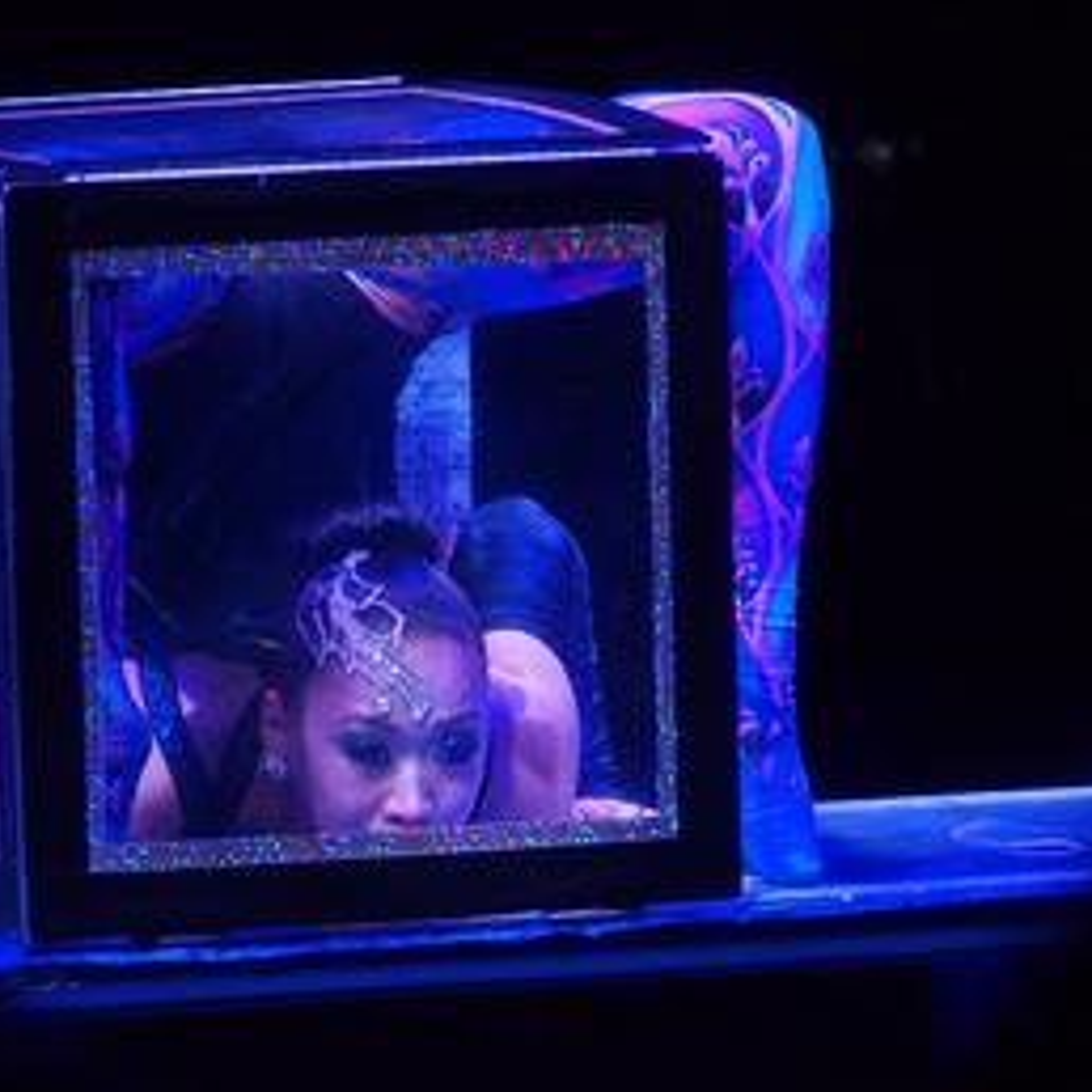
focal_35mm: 462
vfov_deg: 3.8
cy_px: 609
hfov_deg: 3.8
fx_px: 16489
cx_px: 326
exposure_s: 1/100
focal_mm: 64.3
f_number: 2.8
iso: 800
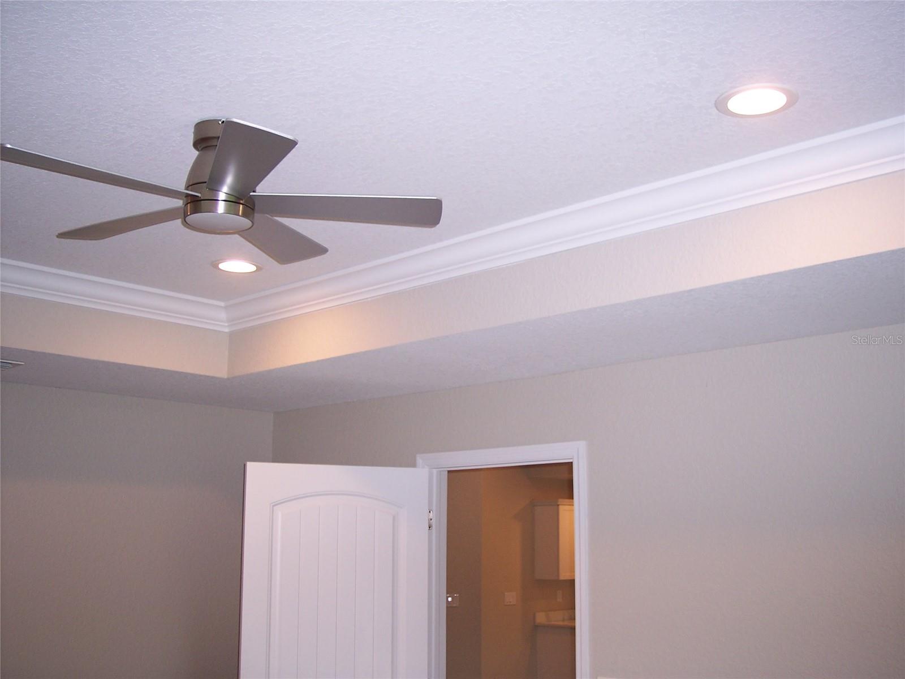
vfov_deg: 36.8
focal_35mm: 39
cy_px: 340
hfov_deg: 47.9
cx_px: 452
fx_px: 1020
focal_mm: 8
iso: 100
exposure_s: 1/60
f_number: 2.8
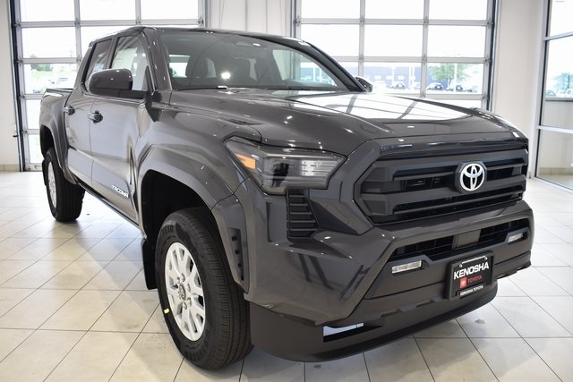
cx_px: 286
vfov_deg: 41.7
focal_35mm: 32
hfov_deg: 59.5
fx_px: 501
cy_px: 191
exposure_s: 1/60
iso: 400
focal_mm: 21
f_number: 4
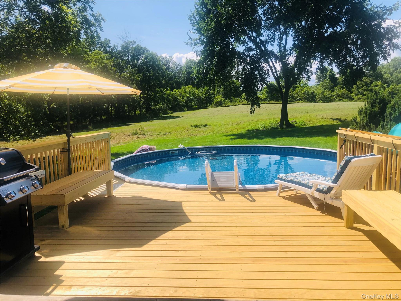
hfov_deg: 63.4
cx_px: 200
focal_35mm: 28
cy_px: 150
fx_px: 324
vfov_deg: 49.7
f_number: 1.8
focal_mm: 3.99
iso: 20
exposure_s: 1/2114
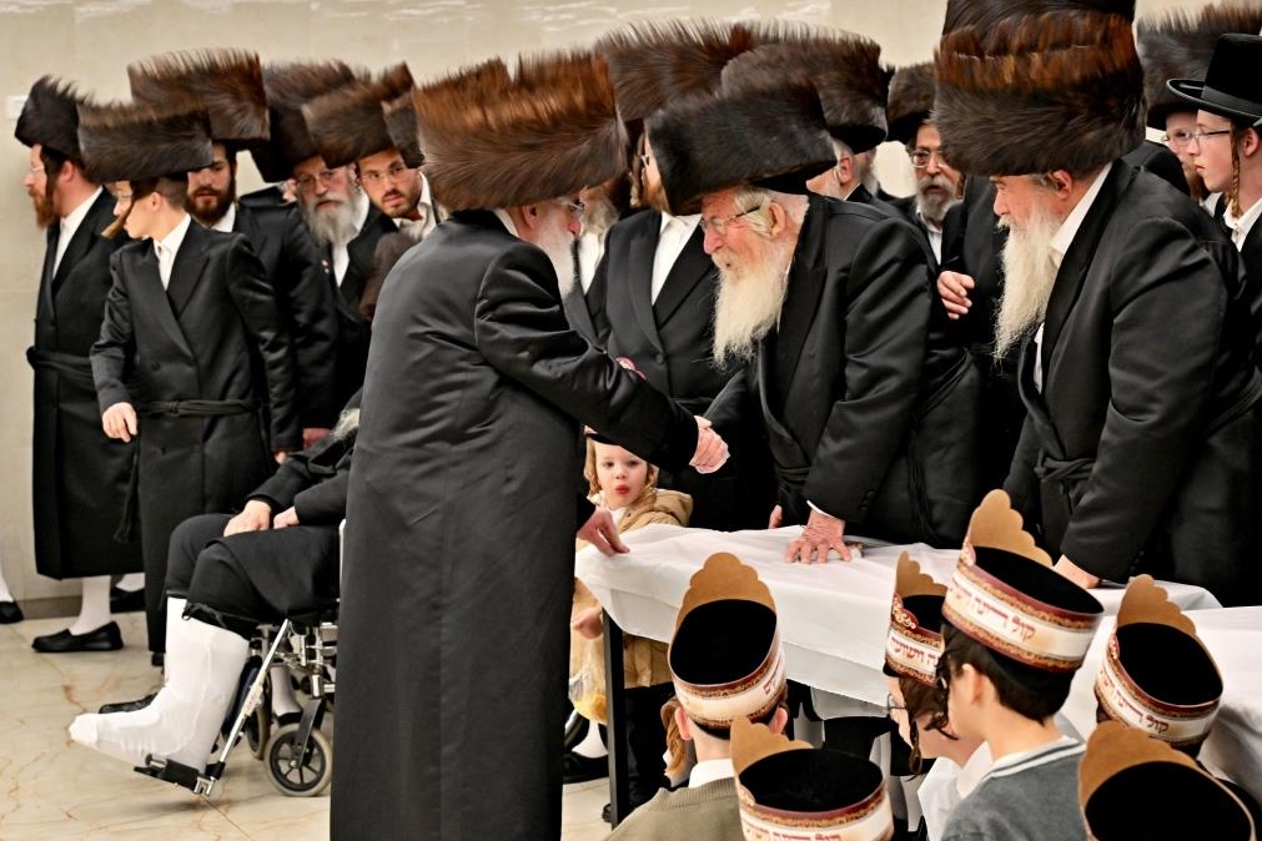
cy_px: 419
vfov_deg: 16.7
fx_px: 2874
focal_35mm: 82
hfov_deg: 24.8
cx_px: 629
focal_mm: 54
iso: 640
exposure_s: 1/400
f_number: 4
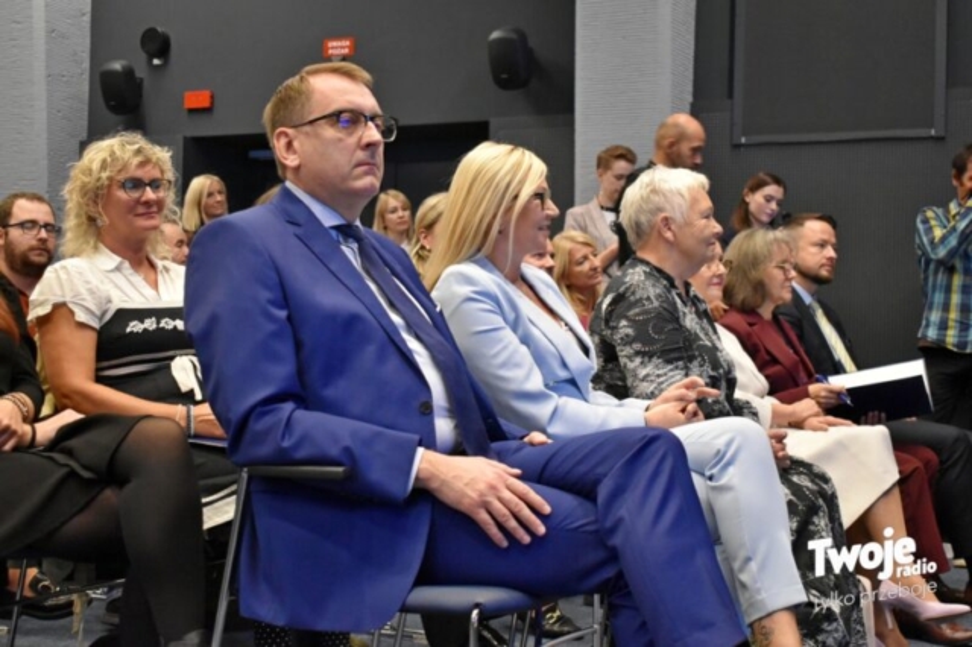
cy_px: 324
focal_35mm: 51
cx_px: 486
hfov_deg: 38.9
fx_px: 1376
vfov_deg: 26.5
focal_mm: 34
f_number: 4.5
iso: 3200
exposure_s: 1/40
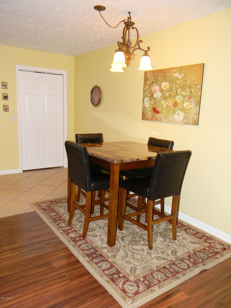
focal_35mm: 28
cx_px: 116
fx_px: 249
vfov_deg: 63.4
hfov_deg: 49.7
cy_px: 154
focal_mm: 5
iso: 200
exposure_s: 1/26
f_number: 3.5
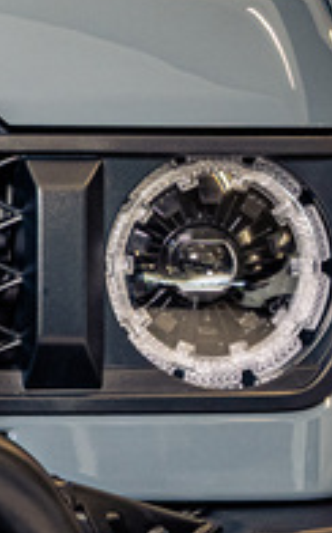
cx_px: -491
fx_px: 2163
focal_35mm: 149
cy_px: 351
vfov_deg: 14.0
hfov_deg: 8.0
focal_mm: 28
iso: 640
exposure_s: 1/125
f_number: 4
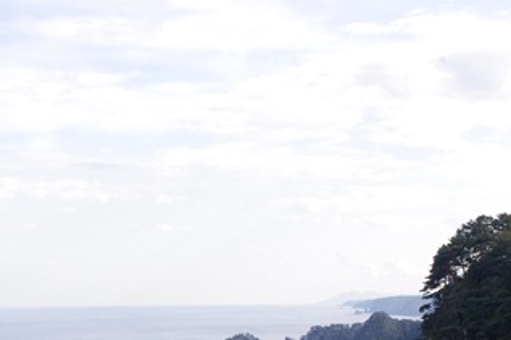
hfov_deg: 22.4
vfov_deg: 14.9
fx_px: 1277
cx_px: 129
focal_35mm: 90
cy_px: 356
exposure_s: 1/1000
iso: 3200
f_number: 14
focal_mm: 28.13
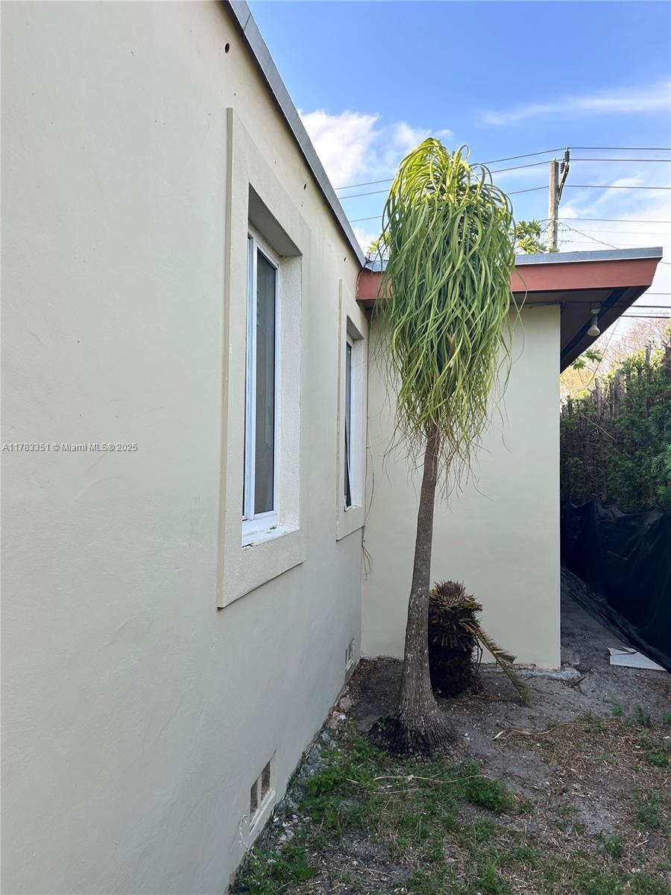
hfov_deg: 53.1
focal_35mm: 26
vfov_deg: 67.3
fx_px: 672
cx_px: 336
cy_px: 448
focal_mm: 5.7
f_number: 1.5
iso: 50
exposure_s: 1/674
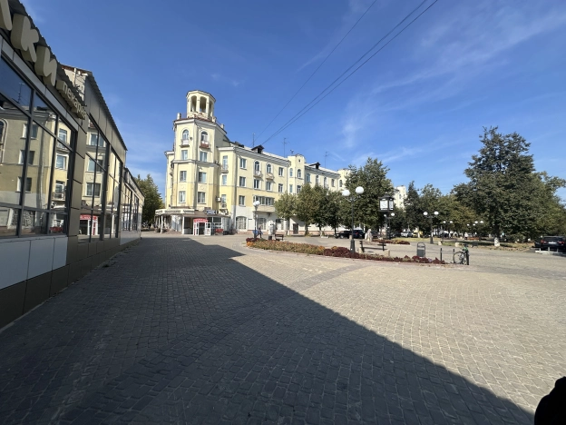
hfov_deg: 102.1
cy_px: 212
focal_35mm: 14
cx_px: 283
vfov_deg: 85.7
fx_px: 229
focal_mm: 2.22
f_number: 2.2
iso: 50
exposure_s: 1/2618
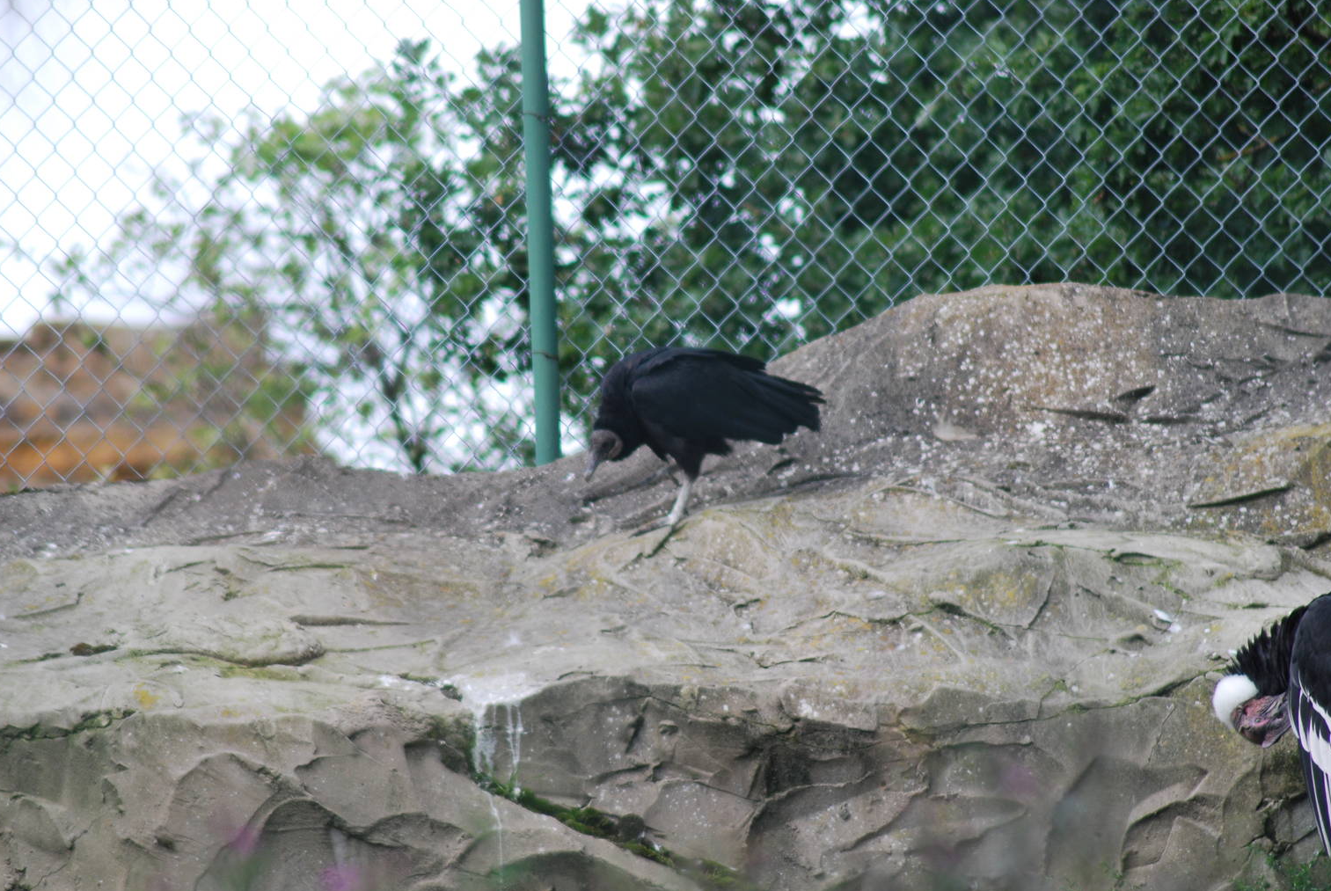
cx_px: 665
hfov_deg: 4.3
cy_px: 453
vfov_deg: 2.9
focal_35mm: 476
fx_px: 17621
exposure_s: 1/500
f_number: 5.6
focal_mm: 300
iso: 280
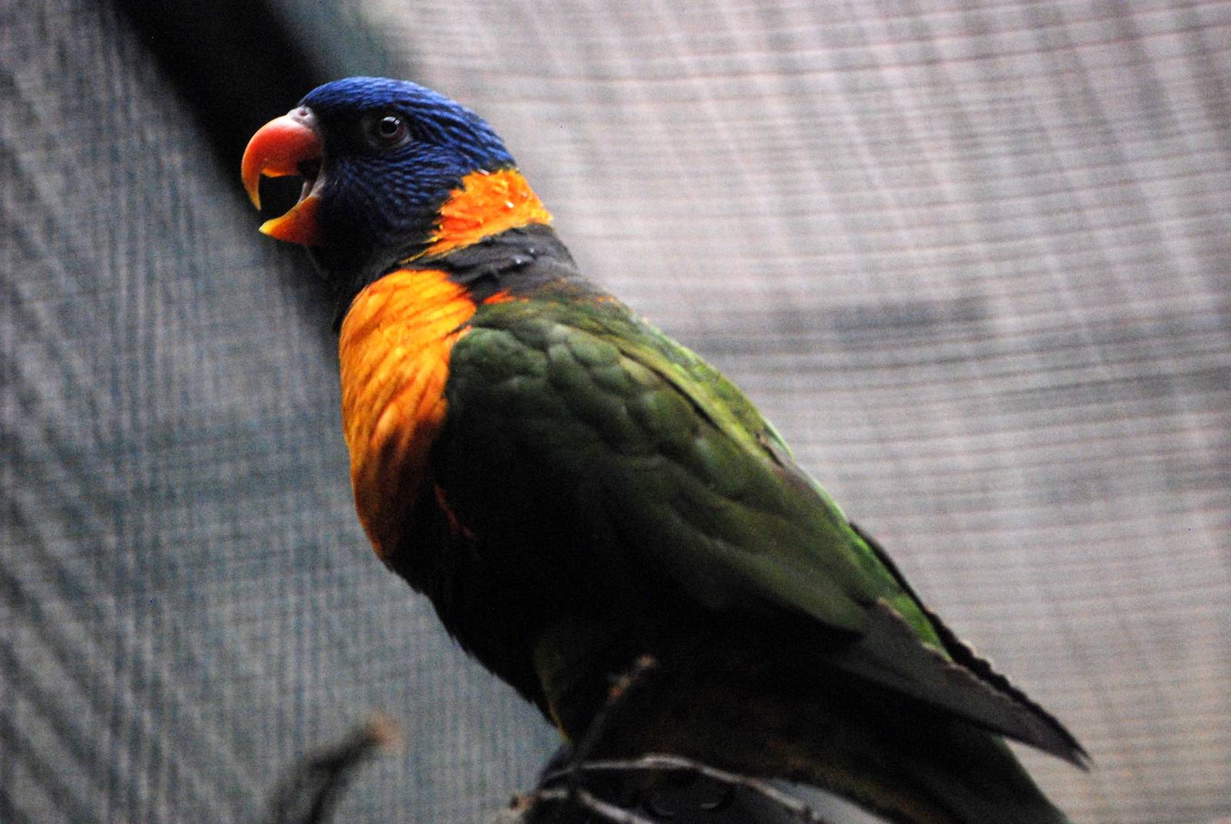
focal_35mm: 225
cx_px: 616
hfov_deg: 9.1
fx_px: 7703
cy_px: 412
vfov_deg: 6.1
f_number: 4.5
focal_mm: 150
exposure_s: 1/160
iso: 1600
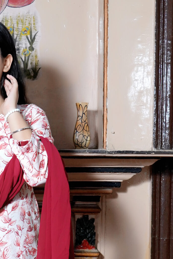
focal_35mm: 90
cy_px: 258
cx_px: -8
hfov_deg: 14.9
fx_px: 648
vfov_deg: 21.8
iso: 1600
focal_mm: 37
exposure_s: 1/125
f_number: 5
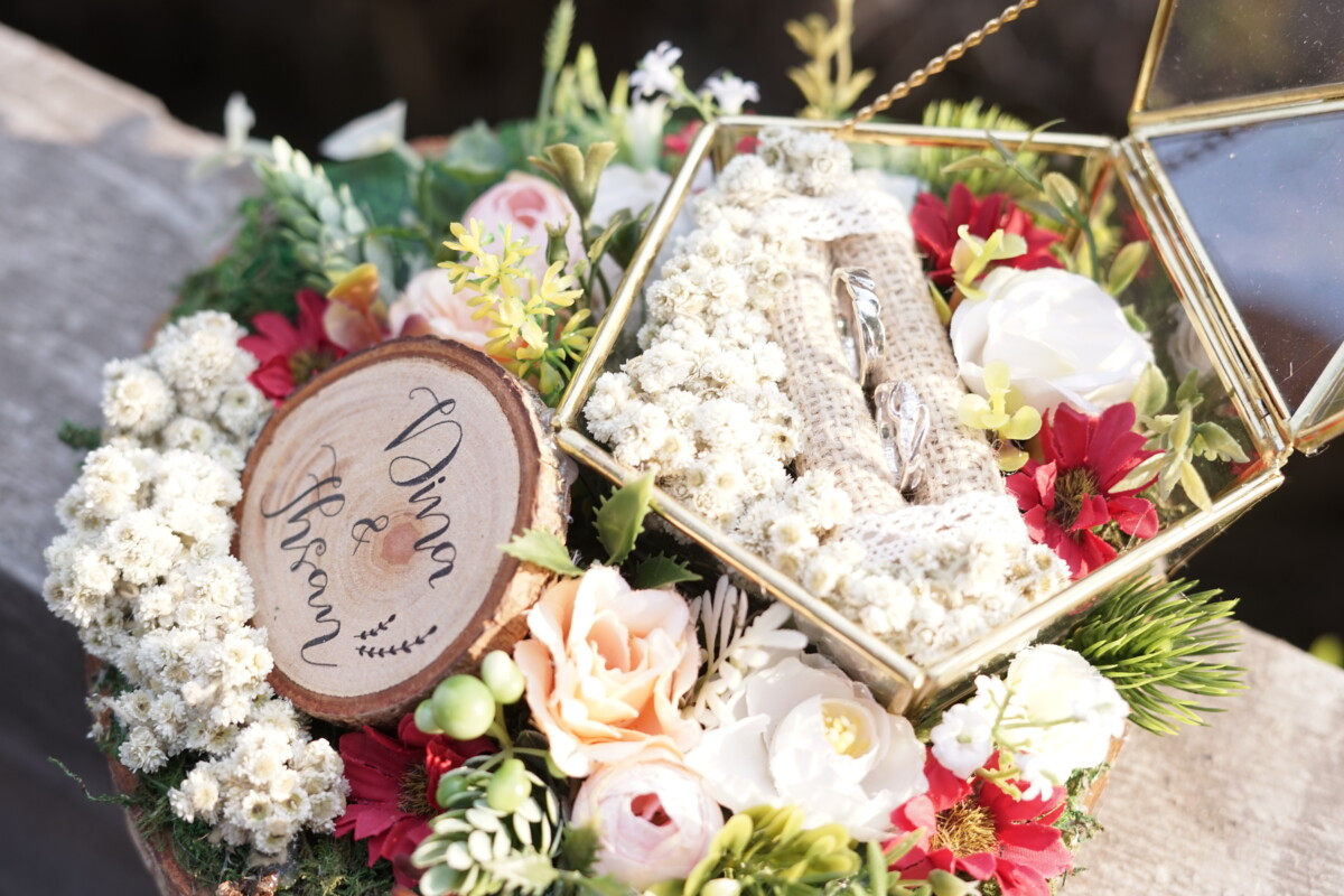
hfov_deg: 39.6
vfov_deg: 27.0
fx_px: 1867
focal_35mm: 50
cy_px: 448
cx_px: 672
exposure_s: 1/125
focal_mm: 50
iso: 200
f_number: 3.5
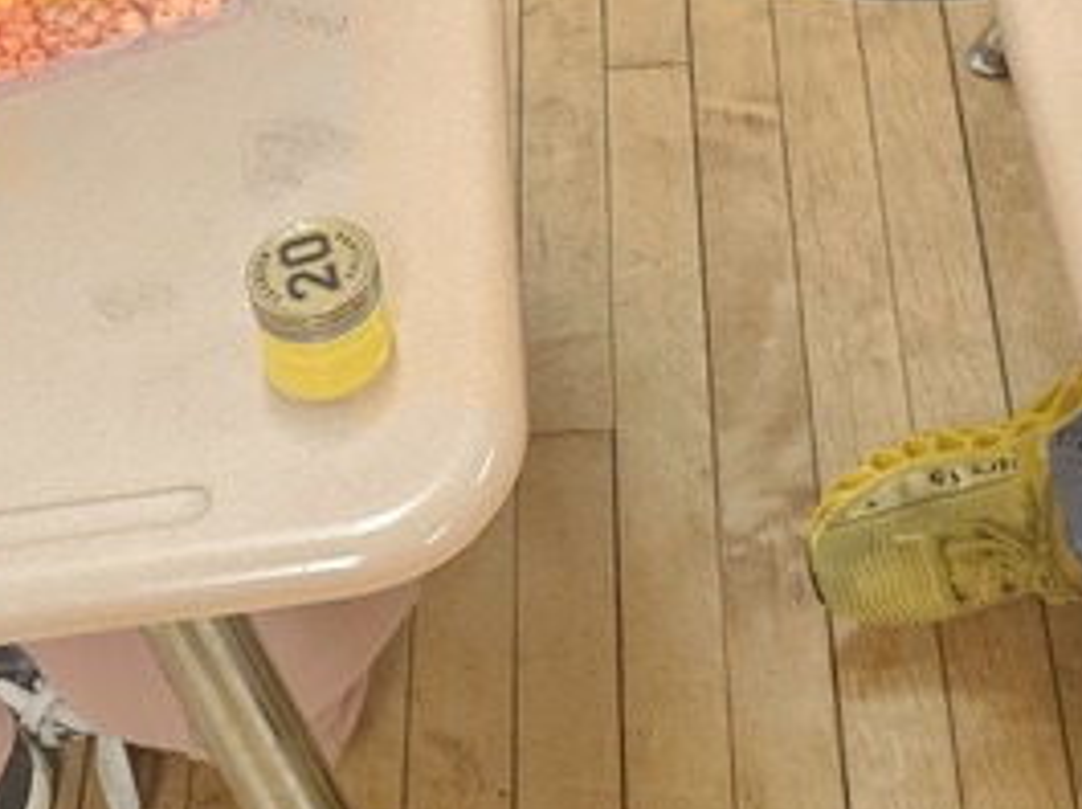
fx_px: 2778
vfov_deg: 15.0
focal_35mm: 89
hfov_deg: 22.0
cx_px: 596
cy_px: -507
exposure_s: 1/60
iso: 800
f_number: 1.7
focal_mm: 6.3
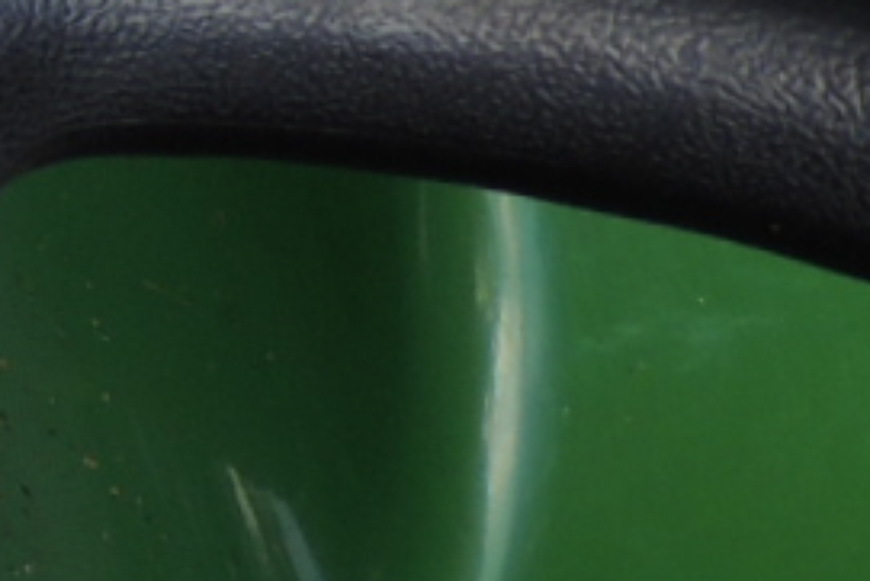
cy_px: -1252
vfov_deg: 7.0
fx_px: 4159
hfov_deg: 10.2
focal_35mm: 172
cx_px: -1323
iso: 100
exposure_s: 1/400
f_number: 3.1
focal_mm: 4.9
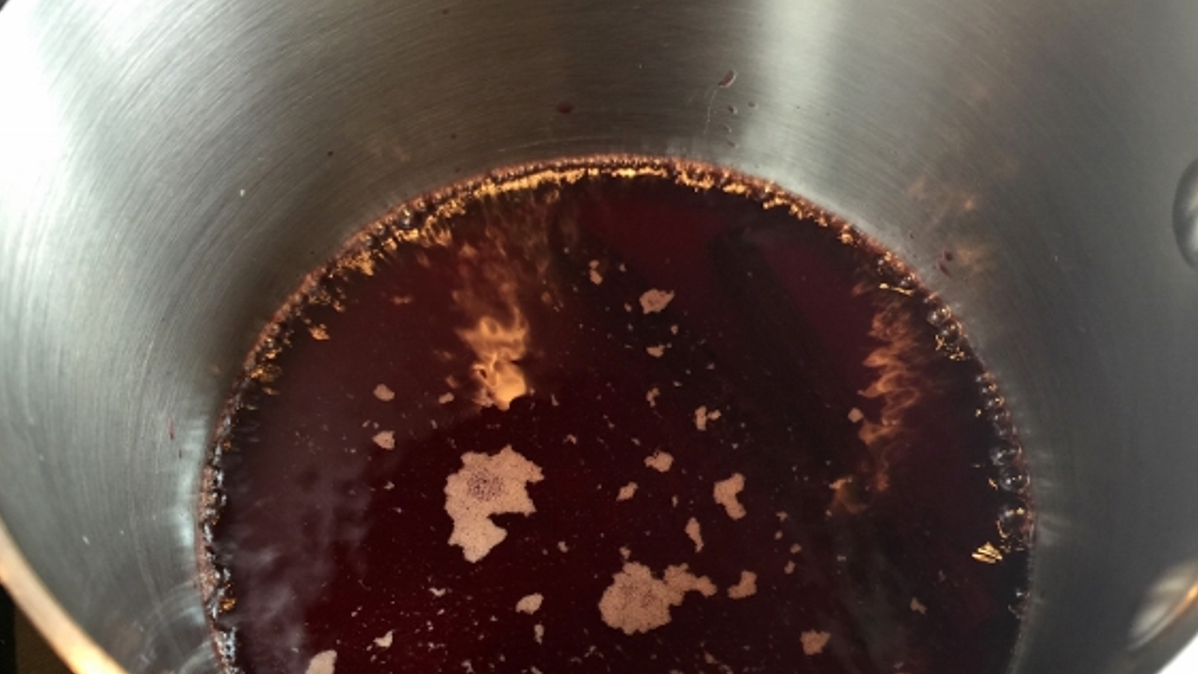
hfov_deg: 55.3
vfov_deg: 32.7
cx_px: 610
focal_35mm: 36
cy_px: 416
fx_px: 1143
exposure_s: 1/15
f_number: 2.2
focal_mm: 4.15
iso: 32
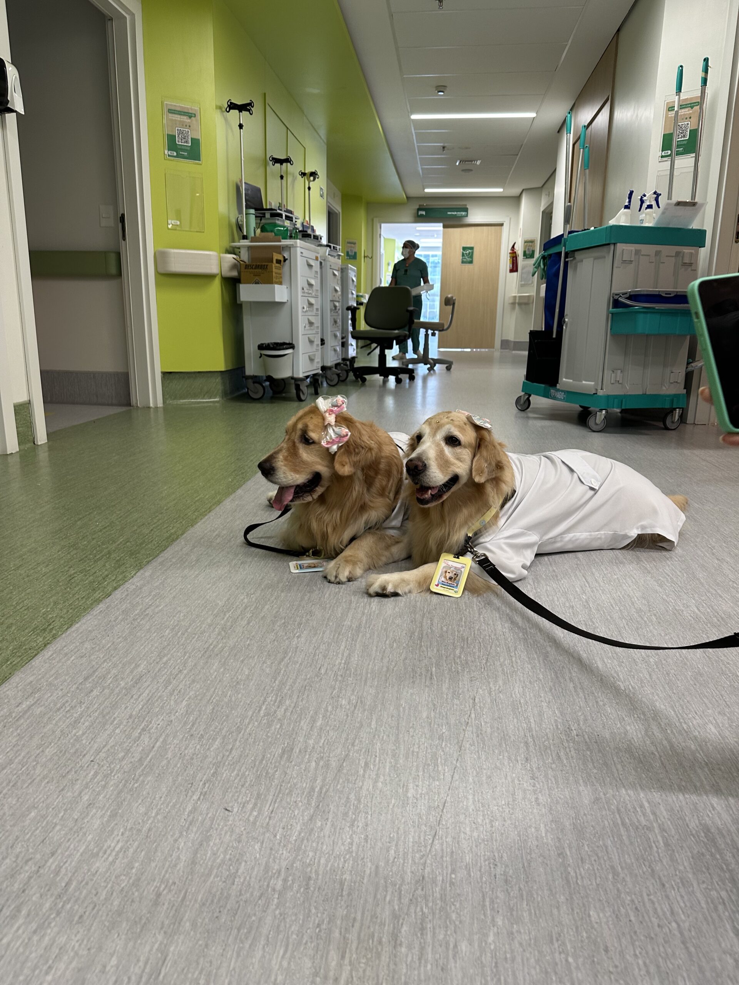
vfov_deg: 71.6
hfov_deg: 56.8
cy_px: 492
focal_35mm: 24
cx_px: 370
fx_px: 683
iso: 125
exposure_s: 1/60
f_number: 1.78
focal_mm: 6.86
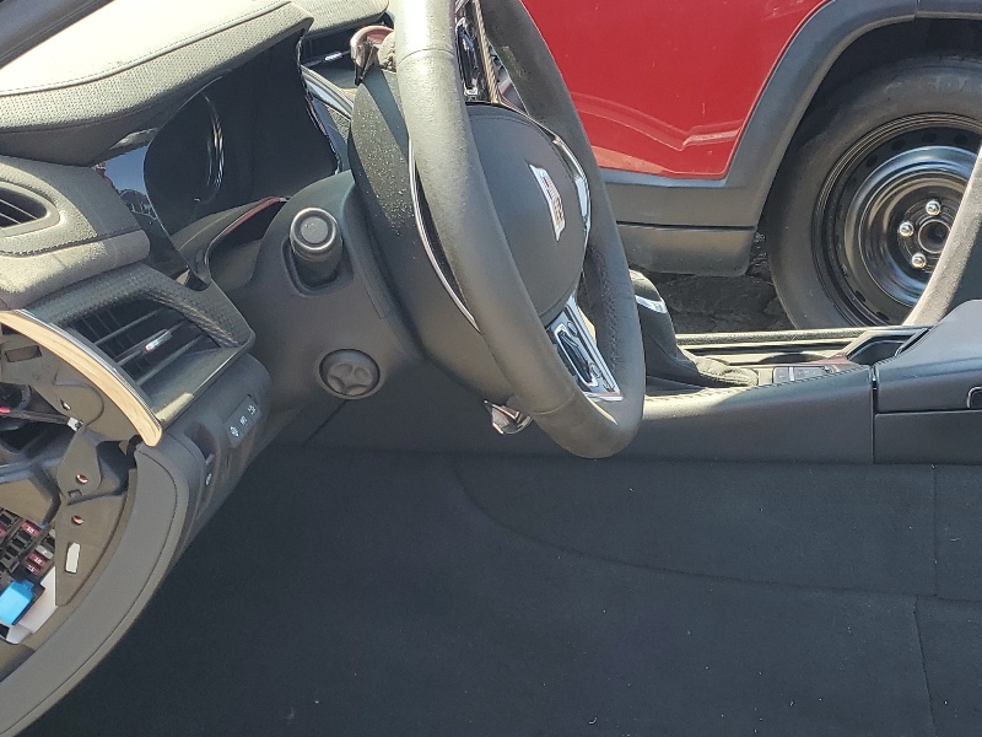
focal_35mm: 52
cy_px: 408
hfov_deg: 36.4
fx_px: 1475
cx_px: 660
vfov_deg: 28.0
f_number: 1.5
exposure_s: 1/385
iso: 50
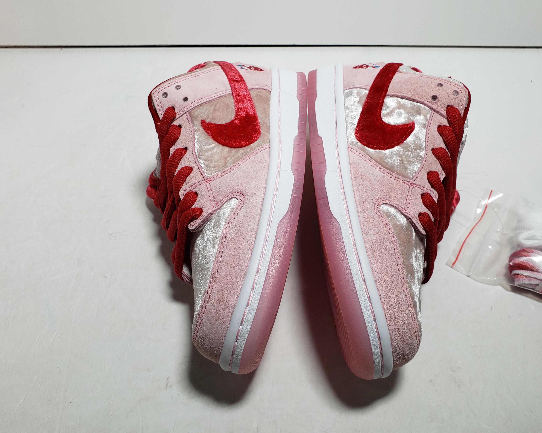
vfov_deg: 51.5
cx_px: 287
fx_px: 449
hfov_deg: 62.2
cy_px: 215
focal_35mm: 28
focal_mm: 4.3
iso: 50
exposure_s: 1/254
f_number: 2.4
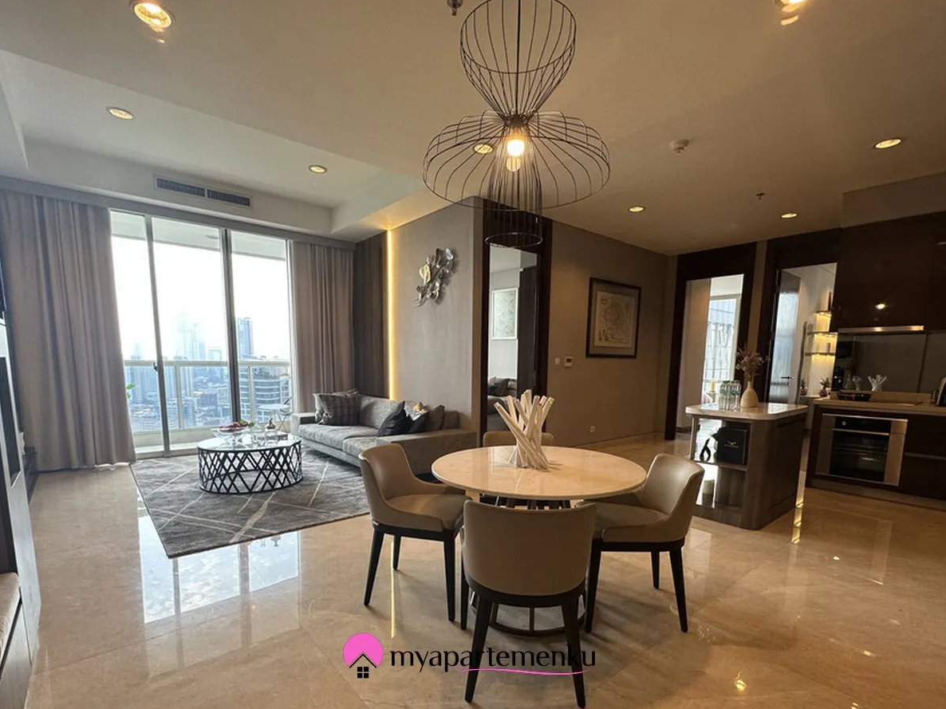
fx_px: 464
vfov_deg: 74.0
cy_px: 423
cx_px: 469
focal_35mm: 17
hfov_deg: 91.0
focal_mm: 2.22
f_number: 2.2
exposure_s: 1/100
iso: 80
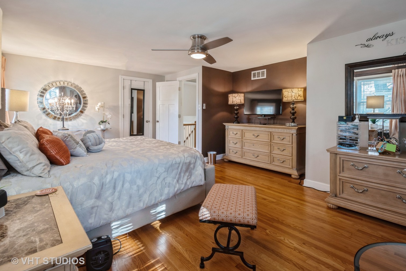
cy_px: 131
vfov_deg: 73.7
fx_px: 180
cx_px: 205
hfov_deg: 96.7
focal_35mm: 16
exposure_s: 1/3
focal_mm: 10
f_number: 8
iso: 100
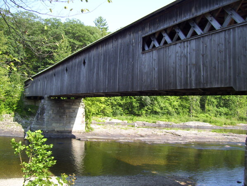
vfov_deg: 39.7
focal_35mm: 36
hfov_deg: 51.3
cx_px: 124
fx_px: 257
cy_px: 93
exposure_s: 1/400
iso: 80
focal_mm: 6
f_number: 2.7
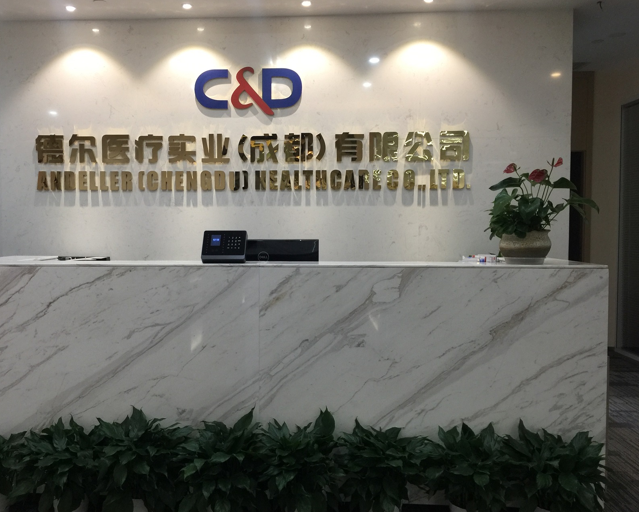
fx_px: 605
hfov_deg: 55.5
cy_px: 257
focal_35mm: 32
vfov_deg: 45.8
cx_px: 279
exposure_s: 1/33
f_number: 2.2
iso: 64
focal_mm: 4.15
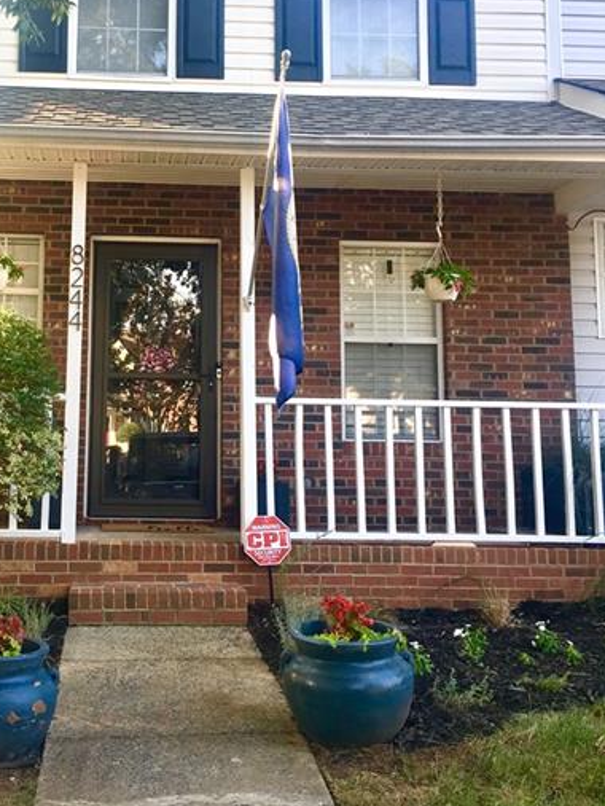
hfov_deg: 32.3
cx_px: 153
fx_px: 1024
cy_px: 296
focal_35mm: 44
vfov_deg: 42.6
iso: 25
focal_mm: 4.15
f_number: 2.2
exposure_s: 1/120
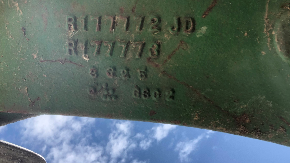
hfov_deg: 56.6
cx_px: 145
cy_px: 55
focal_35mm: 35
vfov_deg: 33.4
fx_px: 269
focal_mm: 2.87
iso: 20
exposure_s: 1/179
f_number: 2.2
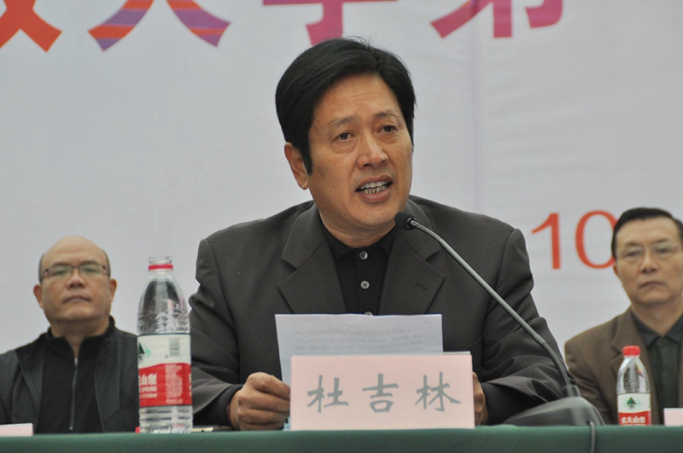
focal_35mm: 138
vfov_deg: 9.9
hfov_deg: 14.9
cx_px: 342
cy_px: 226
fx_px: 2614
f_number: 5.6
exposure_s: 1/500
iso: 400
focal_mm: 92
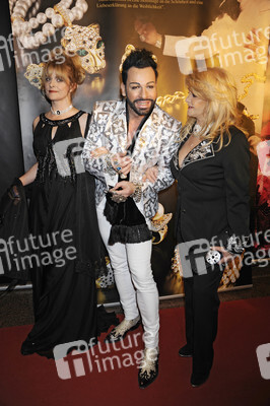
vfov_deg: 62.0
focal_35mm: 30
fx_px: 338
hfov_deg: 43.5
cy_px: 203
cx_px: 135
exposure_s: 1/100
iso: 1000
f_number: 5.6
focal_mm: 30
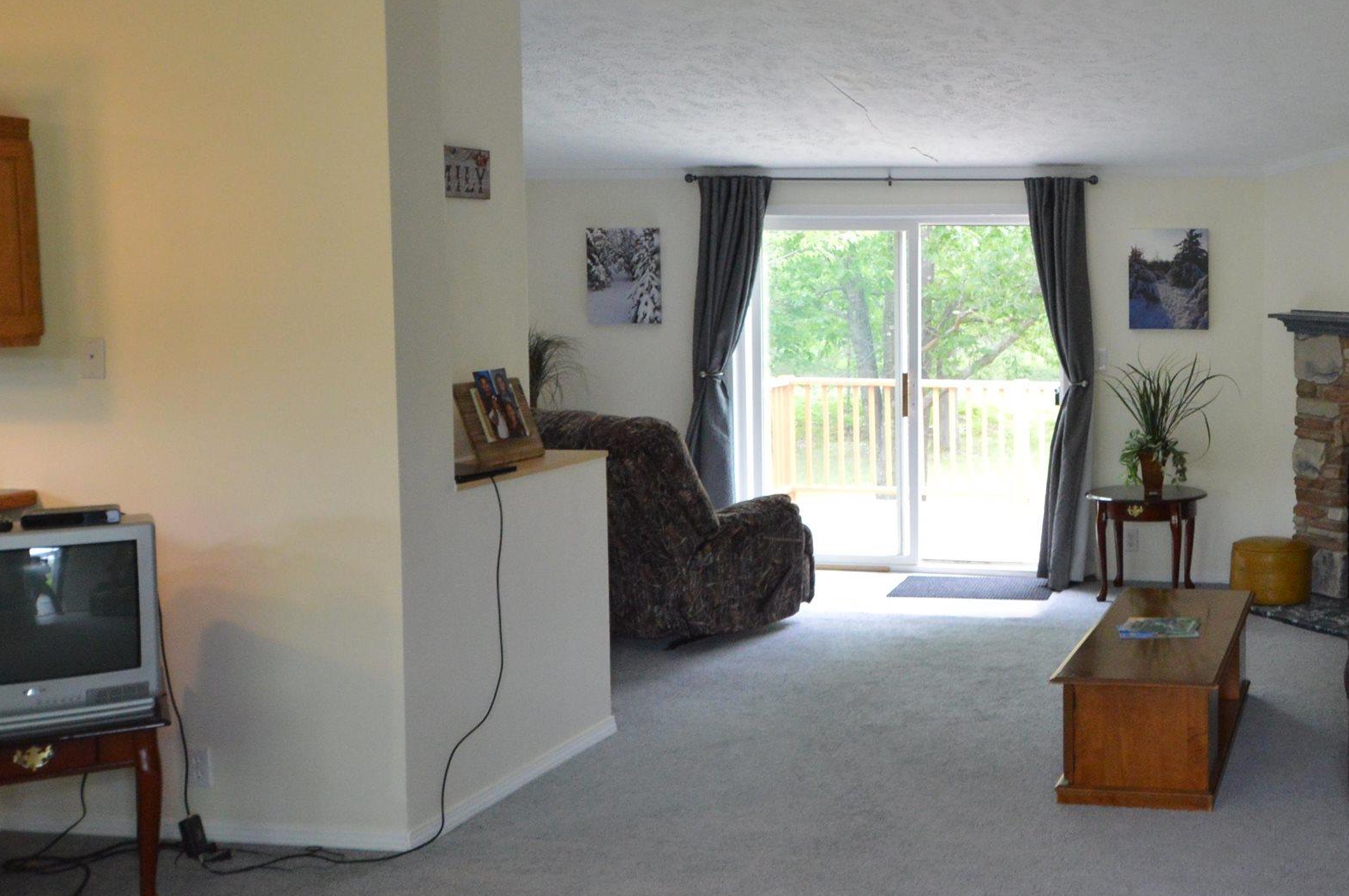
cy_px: 377
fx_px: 1535
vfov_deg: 32.5
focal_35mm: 41
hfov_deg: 43.9
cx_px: 1174
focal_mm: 14
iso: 1000
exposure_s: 1/60
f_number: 4.8
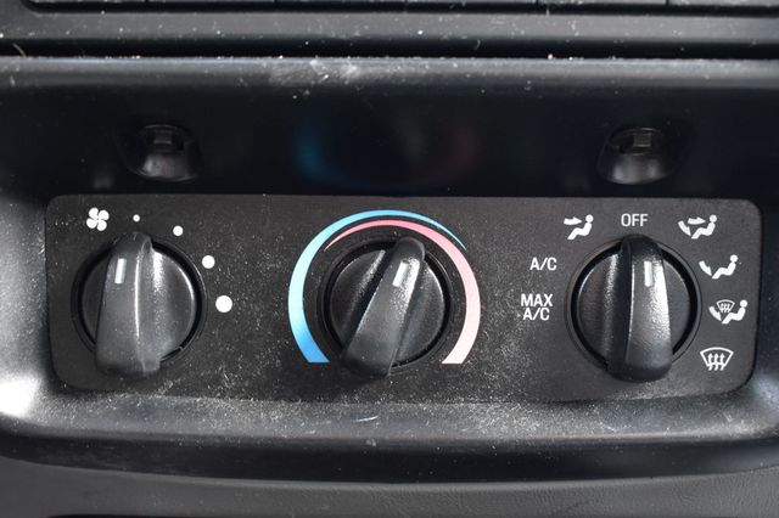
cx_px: 390
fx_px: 1006
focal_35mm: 46
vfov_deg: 28.9
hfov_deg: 42.3
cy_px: 259
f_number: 6.3
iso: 1600
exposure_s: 1/15
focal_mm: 31
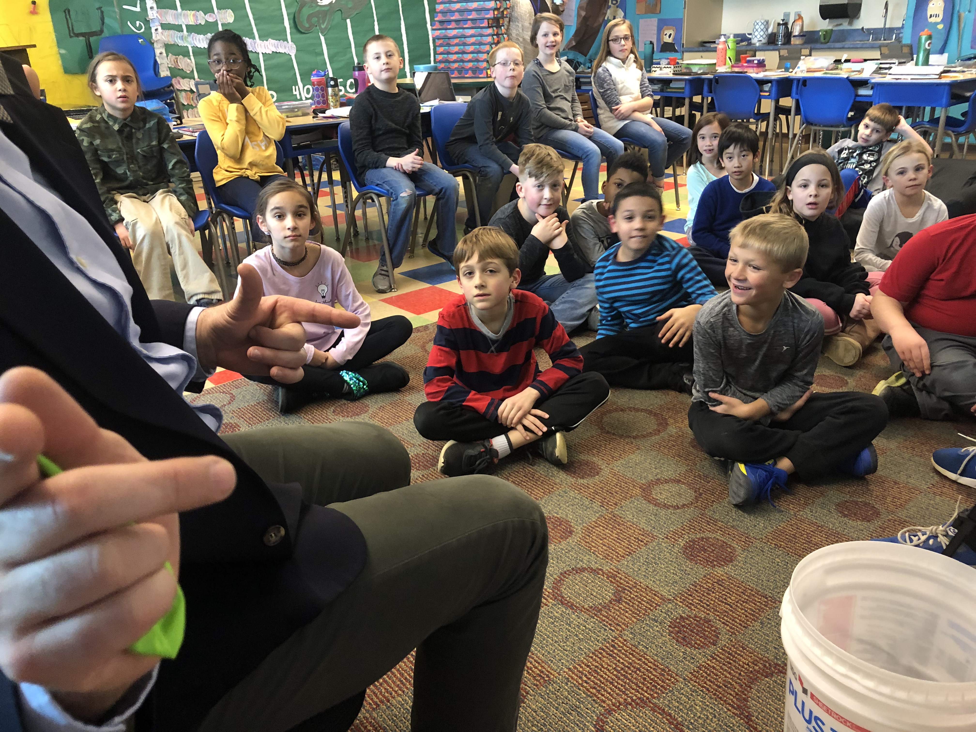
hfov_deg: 63.4
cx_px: 488
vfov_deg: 49.7
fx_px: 789
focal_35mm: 28
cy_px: 366
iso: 250
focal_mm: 3.99
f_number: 1.8
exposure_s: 1/60
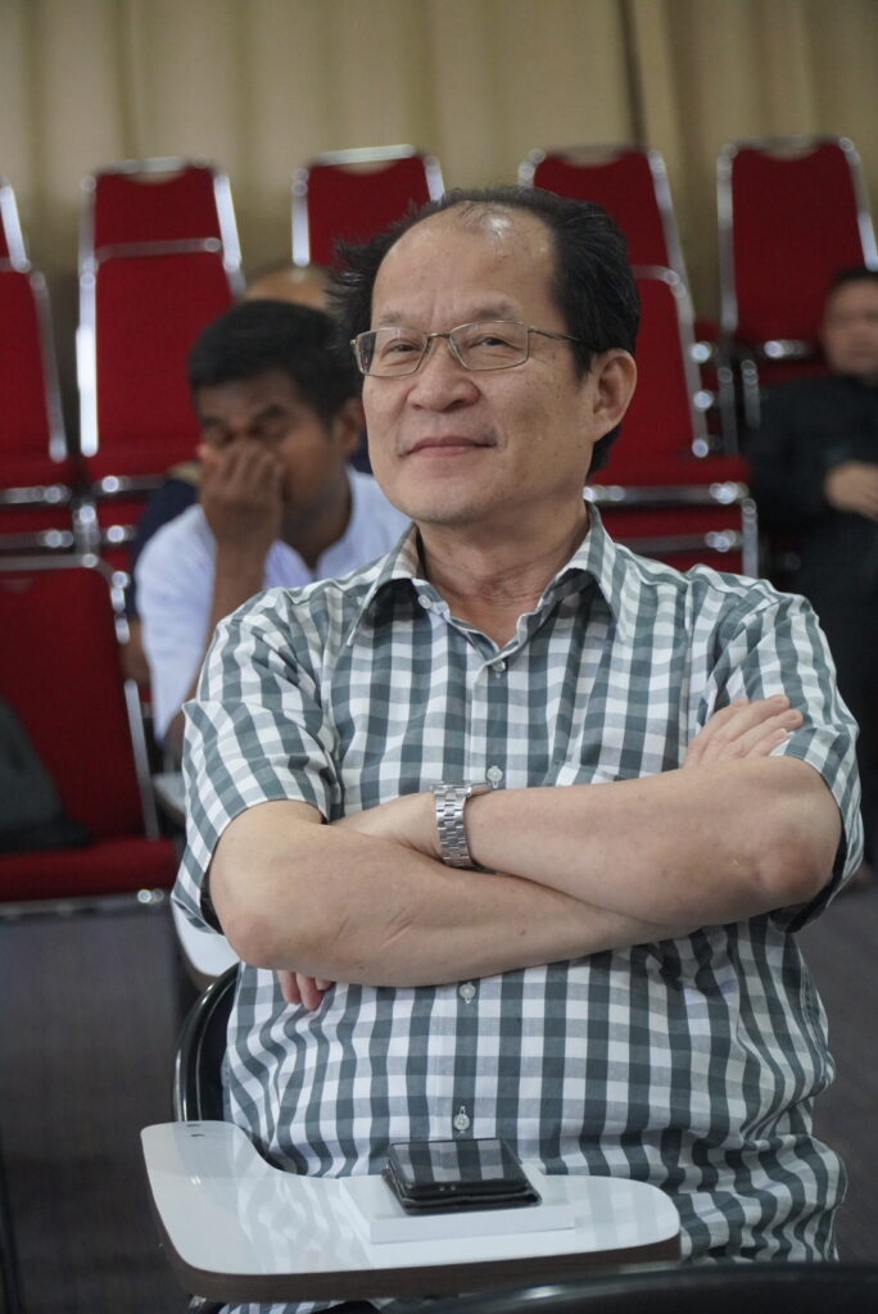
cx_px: 439
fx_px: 3891
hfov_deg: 12.9
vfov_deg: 19.2
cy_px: 657
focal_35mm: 106
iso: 4000
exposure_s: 1/160
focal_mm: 71
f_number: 4
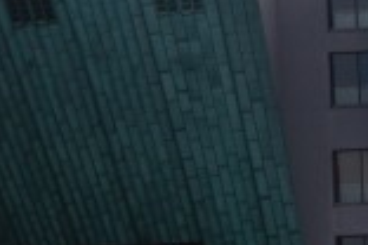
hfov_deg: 4.3
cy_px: 139
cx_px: 710
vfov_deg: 2.9
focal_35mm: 472
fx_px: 4825
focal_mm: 48
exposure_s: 1/160
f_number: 9
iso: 400
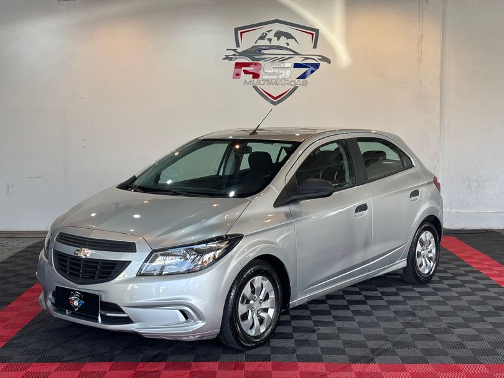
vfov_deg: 28.0
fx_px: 757
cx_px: 252
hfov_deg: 36.8
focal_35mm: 52
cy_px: 189
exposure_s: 1/195
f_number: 1.6
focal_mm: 5.96
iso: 32
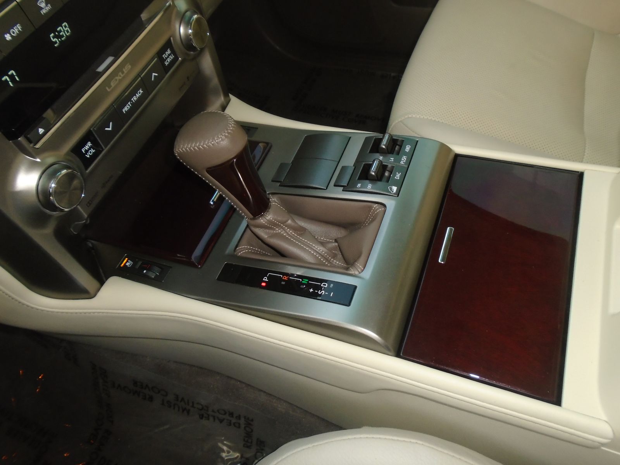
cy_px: 232
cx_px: 310
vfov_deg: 53.1
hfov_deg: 67.3
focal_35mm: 26
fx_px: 466
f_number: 3.2
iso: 400
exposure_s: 1/30
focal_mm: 4.6
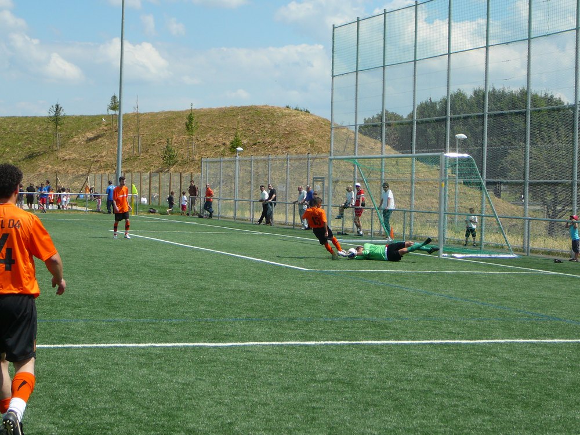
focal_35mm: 77
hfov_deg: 25.3
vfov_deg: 19.1
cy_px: 218
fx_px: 1290
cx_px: 290
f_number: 3.7
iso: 80
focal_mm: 11.5
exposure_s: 1/800
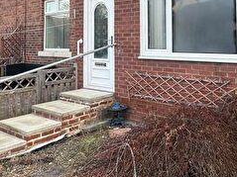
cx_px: 140
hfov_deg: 45.6
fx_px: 281
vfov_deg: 33.8
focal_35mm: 41
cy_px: 30
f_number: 2.2
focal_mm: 2.22
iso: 40
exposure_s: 1/99
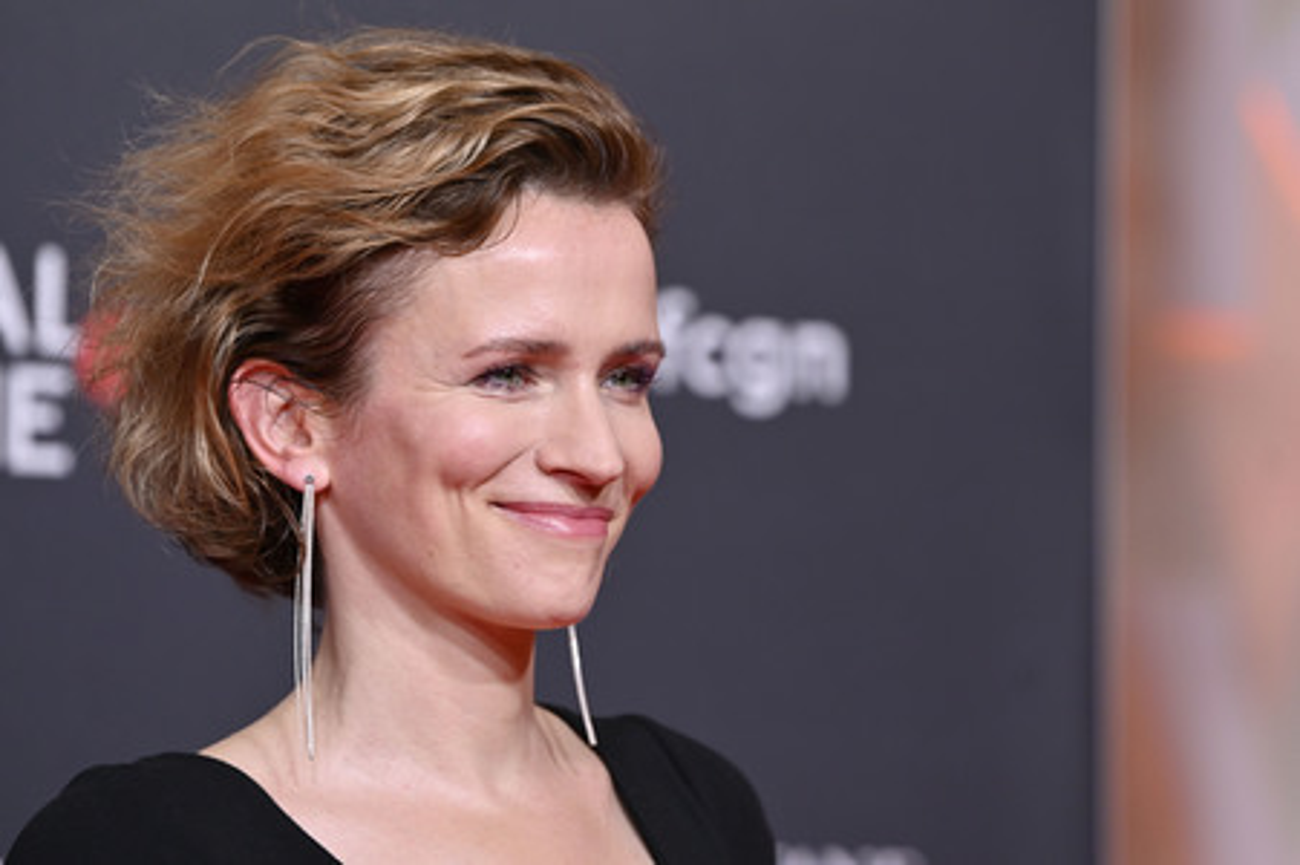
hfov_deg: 10.3
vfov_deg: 6.9
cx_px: 650
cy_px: 432
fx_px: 7217
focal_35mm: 200
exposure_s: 1/200
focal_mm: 200
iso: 640
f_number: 4
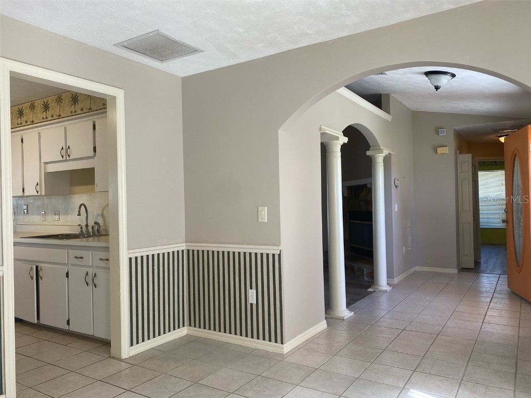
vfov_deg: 53.1
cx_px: 266
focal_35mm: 26
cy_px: 199
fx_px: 399
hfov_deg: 67.3
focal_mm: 4.25
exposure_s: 1/120
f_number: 1.8
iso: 80
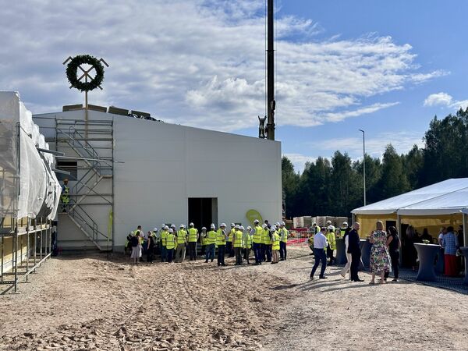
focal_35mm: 48
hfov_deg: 39.7
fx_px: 649
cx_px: 234
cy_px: 176
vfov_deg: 30.3
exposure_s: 1/8929
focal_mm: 6.86
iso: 64
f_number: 1.78
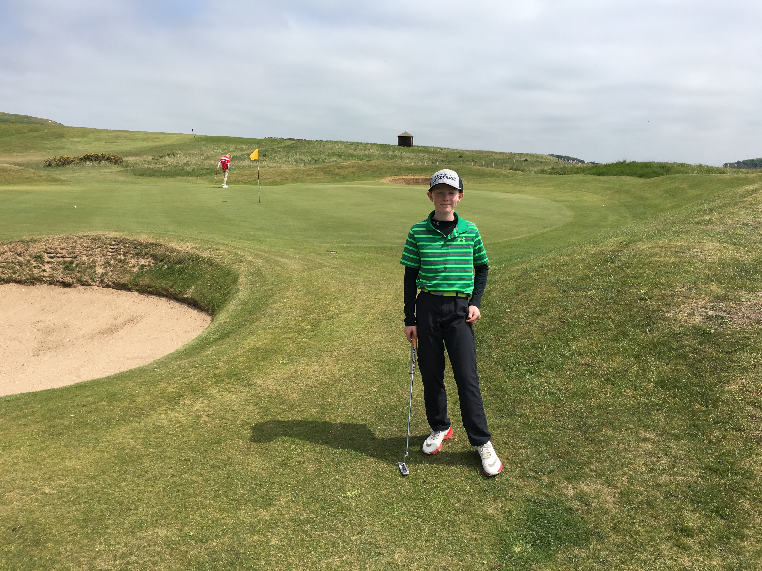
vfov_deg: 48.2
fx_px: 638
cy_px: 286
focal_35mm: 29
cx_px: 381
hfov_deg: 61.7
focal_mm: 4.15
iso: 25
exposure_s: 1/1570
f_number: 2.2
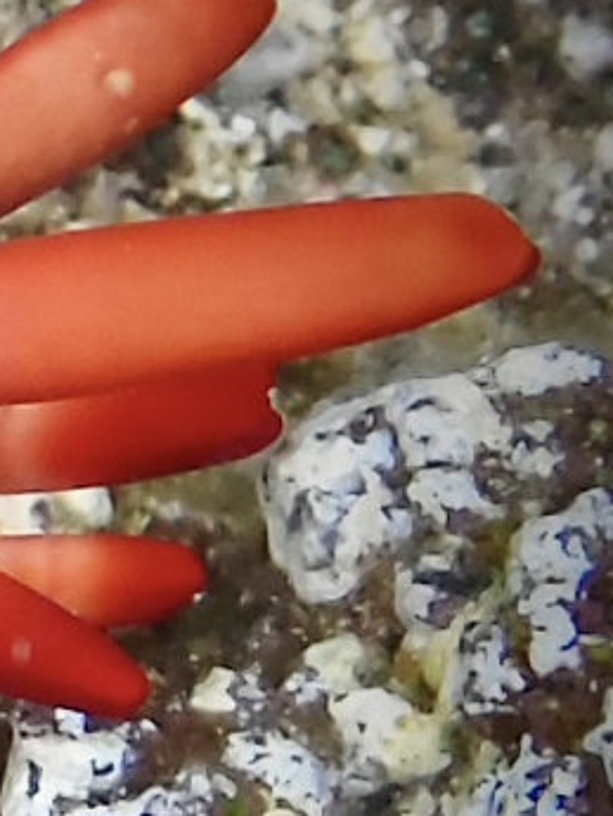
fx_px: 8967
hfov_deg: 3.8
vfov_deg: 5.2
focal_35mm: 380
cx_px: -1207
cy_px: 497
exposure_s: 1/125
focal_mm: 15
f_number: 4.1
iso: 400
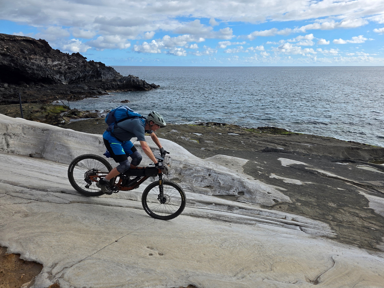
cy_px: 144
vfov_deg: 58.9
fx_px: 255
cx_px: 192
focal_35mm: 23
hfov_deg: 73.9
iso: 80
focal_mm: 6.3
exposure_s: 1/5958
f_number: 1.7
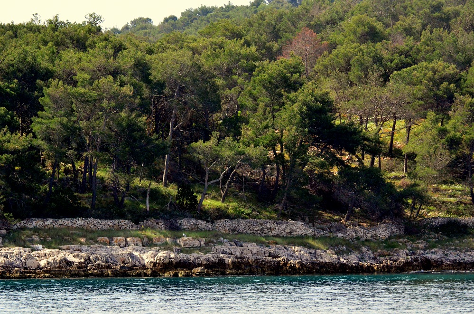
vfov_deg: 7.5
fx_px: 2404
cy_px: 157
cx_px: 237
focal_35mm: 183
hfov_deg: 11.3
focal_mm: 122
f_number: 4.8
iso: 2800
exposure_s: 1/8000
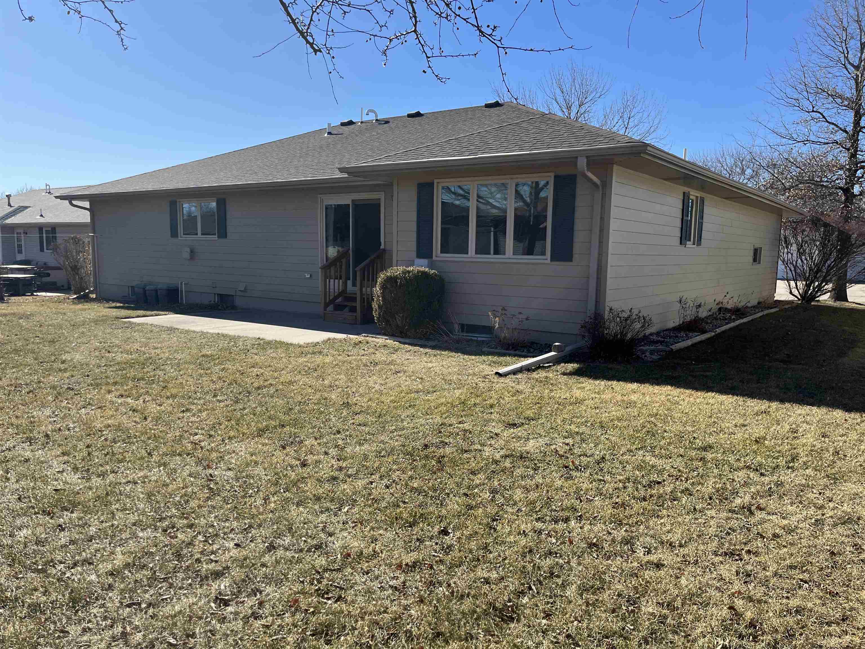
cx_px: 432
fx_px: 650
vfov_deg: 53.1
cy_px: 324
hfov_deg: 67.3
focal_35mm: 26
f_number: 1.6
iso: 50
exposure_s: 1/2410
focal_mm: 5.1
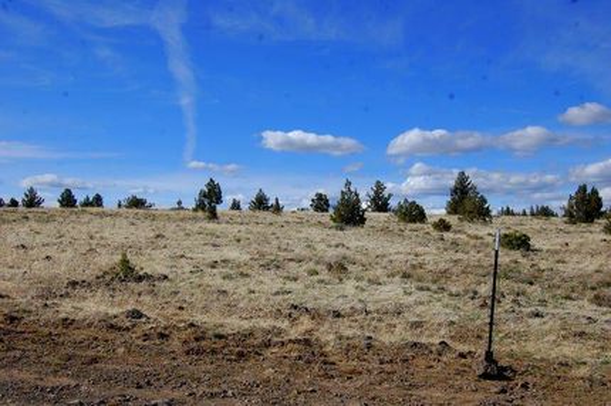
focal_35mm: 42
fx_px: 712
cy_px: 203
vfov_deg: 31.8
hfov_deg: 46.4
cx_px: 306
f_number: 10
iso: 200
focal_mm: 28
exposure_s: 1/400
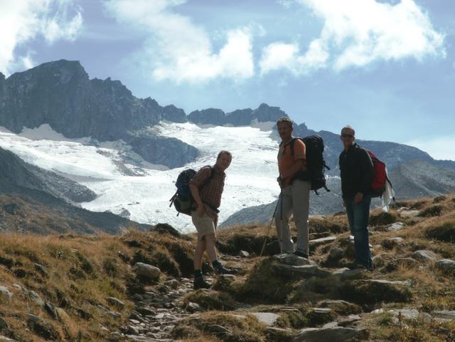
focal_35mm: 160
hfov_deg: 12.3
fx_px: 2103
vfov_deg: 9.3
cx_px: 228
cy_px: 171
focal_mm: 26.12
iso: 50
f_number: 8
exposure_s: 1/400
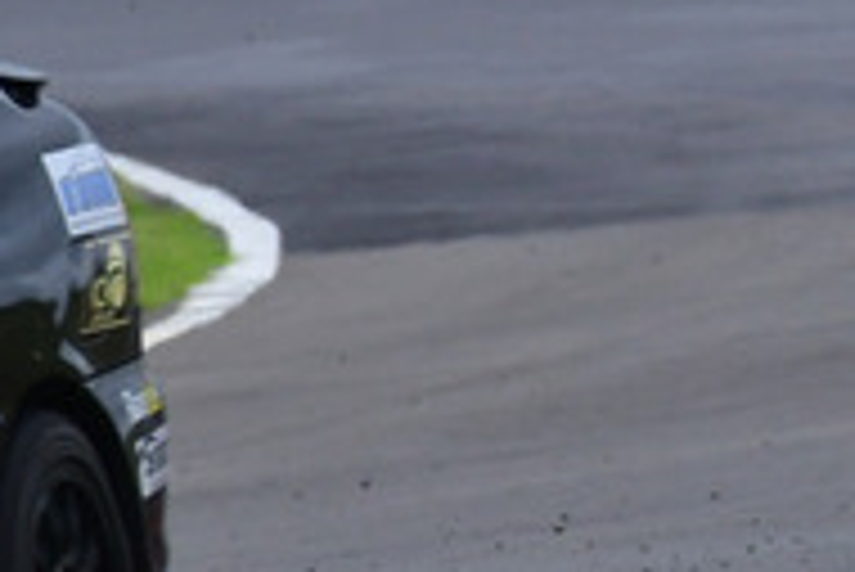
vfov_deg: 0.4
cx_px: 1575
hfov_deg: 0.7
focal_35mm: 3164
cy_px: -333
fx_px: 75200
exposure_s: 1/640
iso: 640
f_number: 13
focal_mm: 500
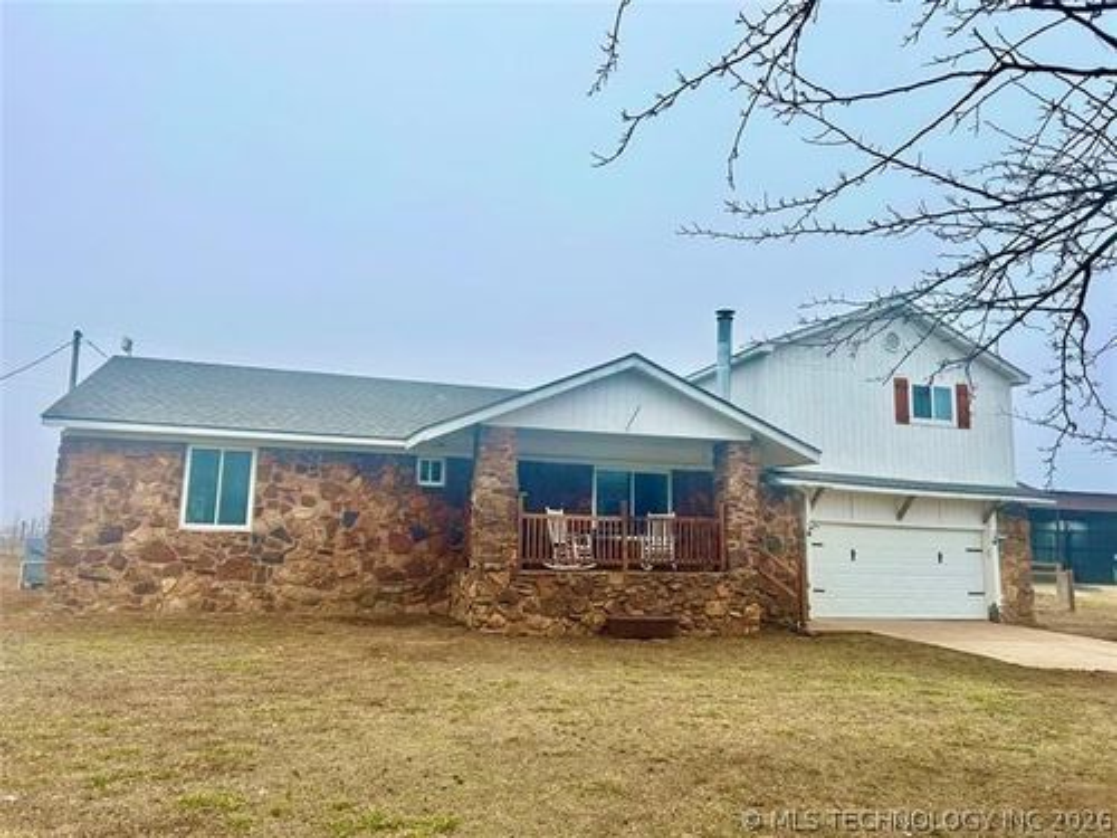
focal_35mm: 26
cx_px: 558
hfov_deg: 67.3
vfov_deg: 53.1
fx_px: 839
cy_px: 419
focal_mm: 5.7
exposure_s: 1/1901
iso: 50
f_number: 1.5
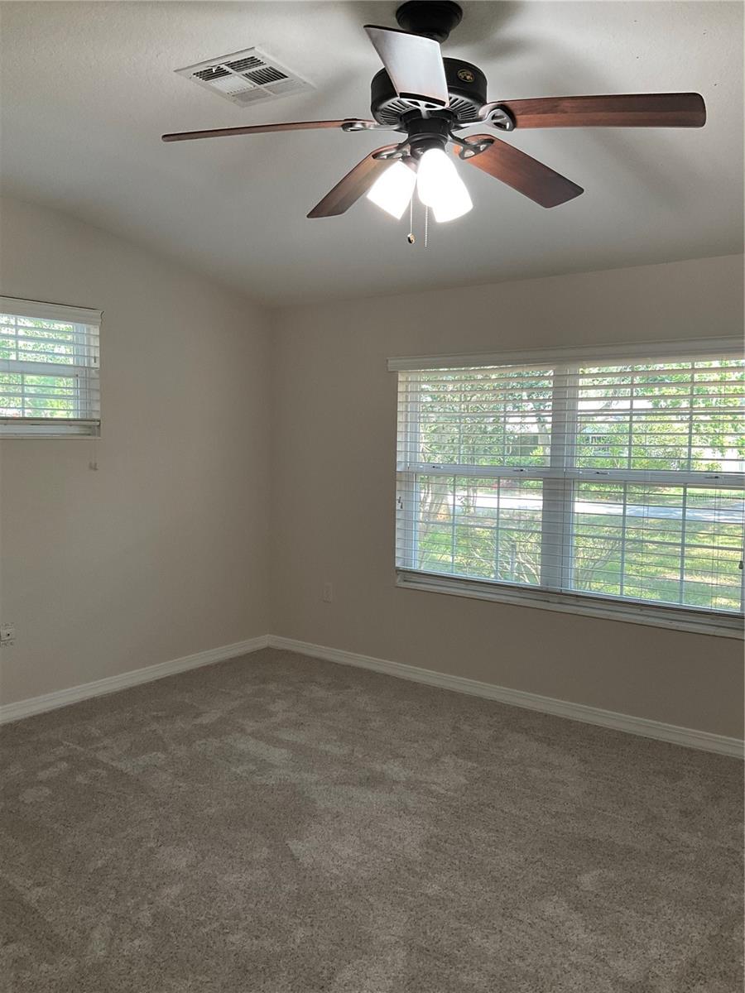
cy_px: 496
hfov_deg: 48.2
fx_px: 832
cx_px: 372
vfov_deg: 61.7
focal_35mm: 29
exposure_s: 1/60
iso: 64
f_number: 1.8
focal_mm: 3
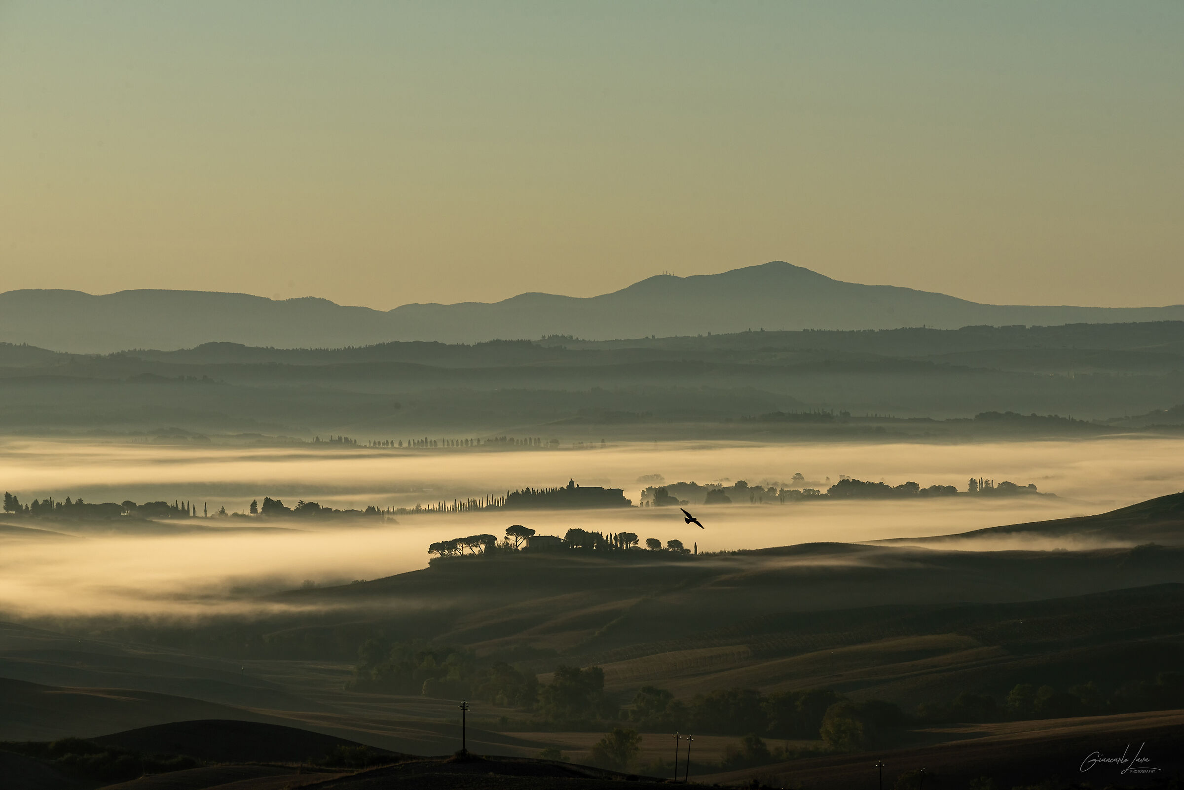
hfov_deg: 10.3
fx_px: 6580
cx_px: 592
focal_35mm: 200
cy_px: 395
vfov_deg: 6.9
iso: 100
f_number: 11
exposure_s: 1/800
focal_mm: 200
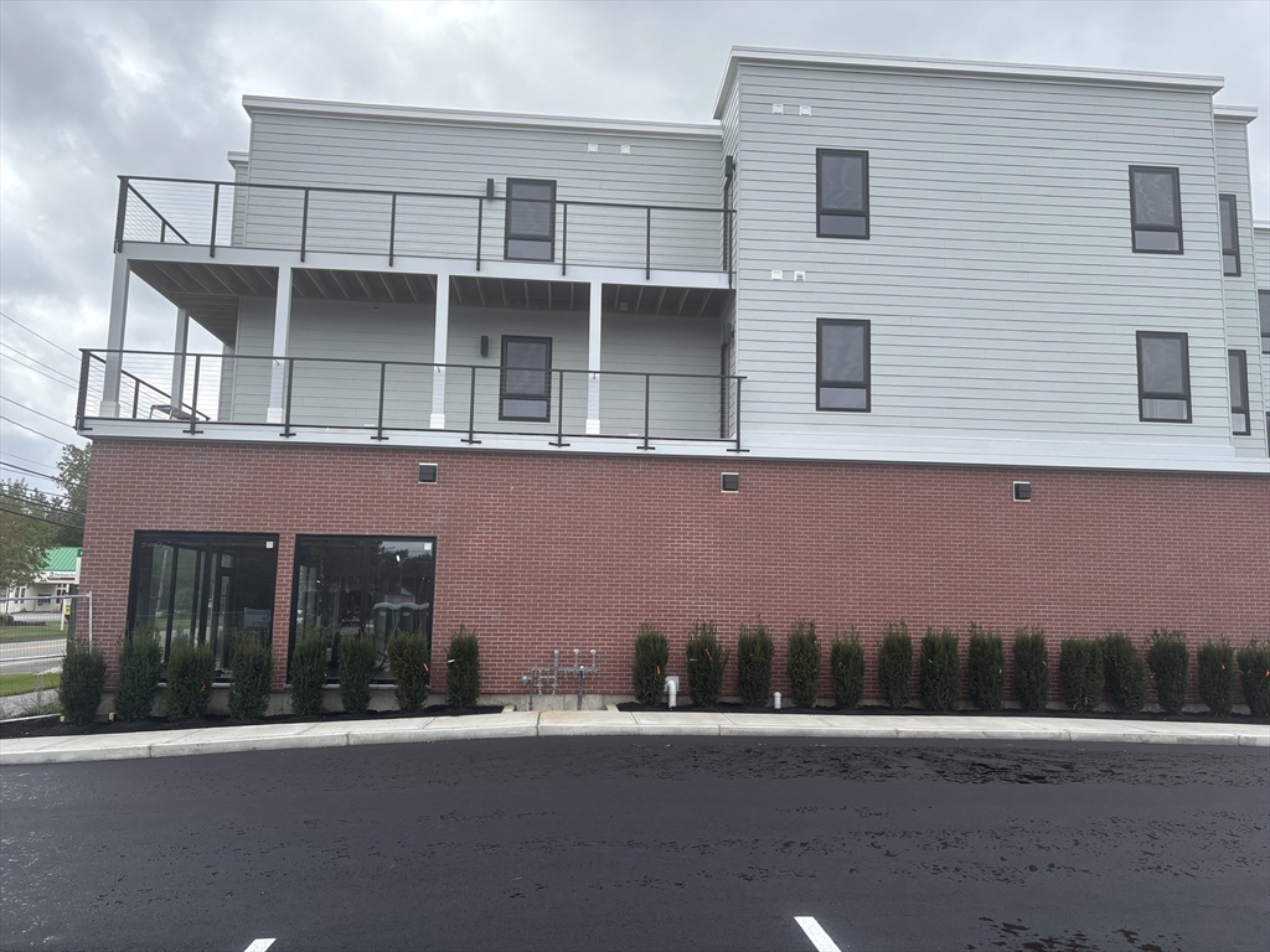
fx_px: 954
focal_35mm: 26
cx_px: 635
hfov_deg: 67.3
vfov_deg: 53.1
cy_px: 476
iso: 50
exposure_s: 1/1103
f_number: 1.6
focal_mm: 5.96
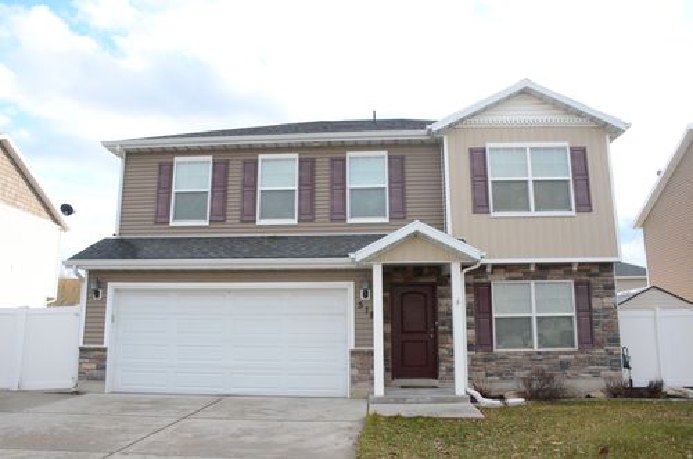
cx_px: 346
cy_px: 230
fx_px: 519
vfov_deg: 47.7
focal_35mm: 27
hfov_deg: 67.5
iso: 5000
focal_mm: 18
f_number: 9
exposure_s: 1/1600
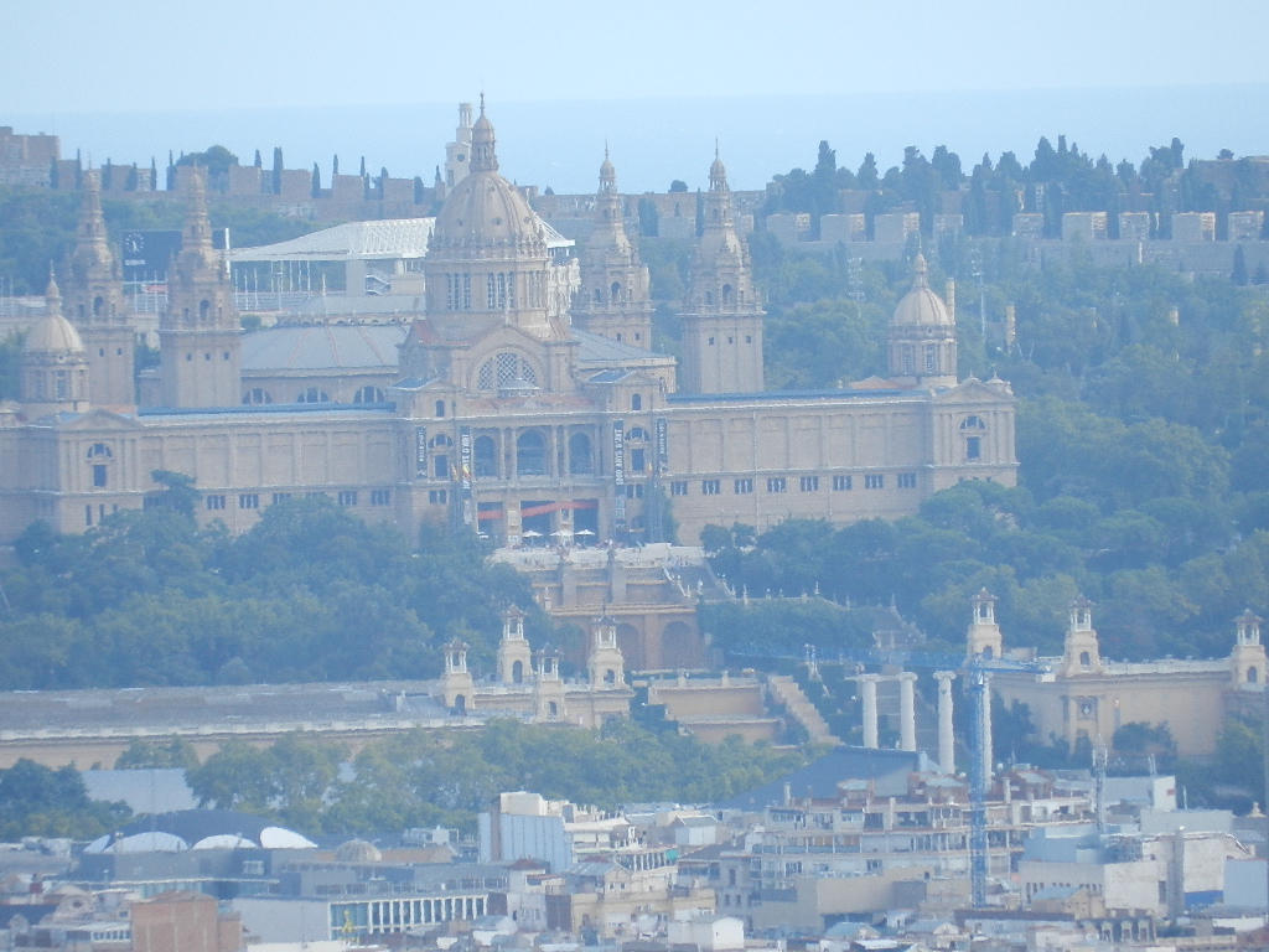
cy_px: 476
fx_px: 29694
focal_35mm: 810
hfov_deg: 2.4
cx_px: 634
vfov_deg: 1.8
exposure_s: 1/320
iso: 160
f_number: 5.7
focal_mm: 144
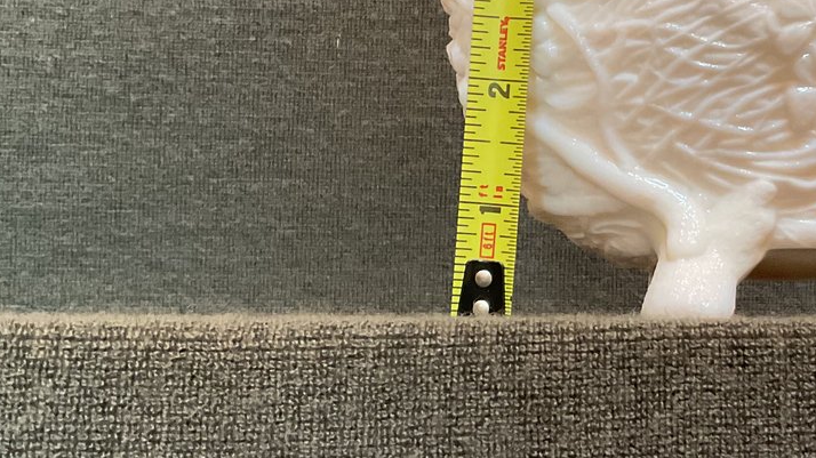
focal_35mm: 67
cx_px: 613
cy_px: 139
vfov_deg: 17.9
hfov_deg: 30.9
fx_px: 1449
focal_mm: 3
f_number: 1.8
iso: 200
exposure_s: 1/50
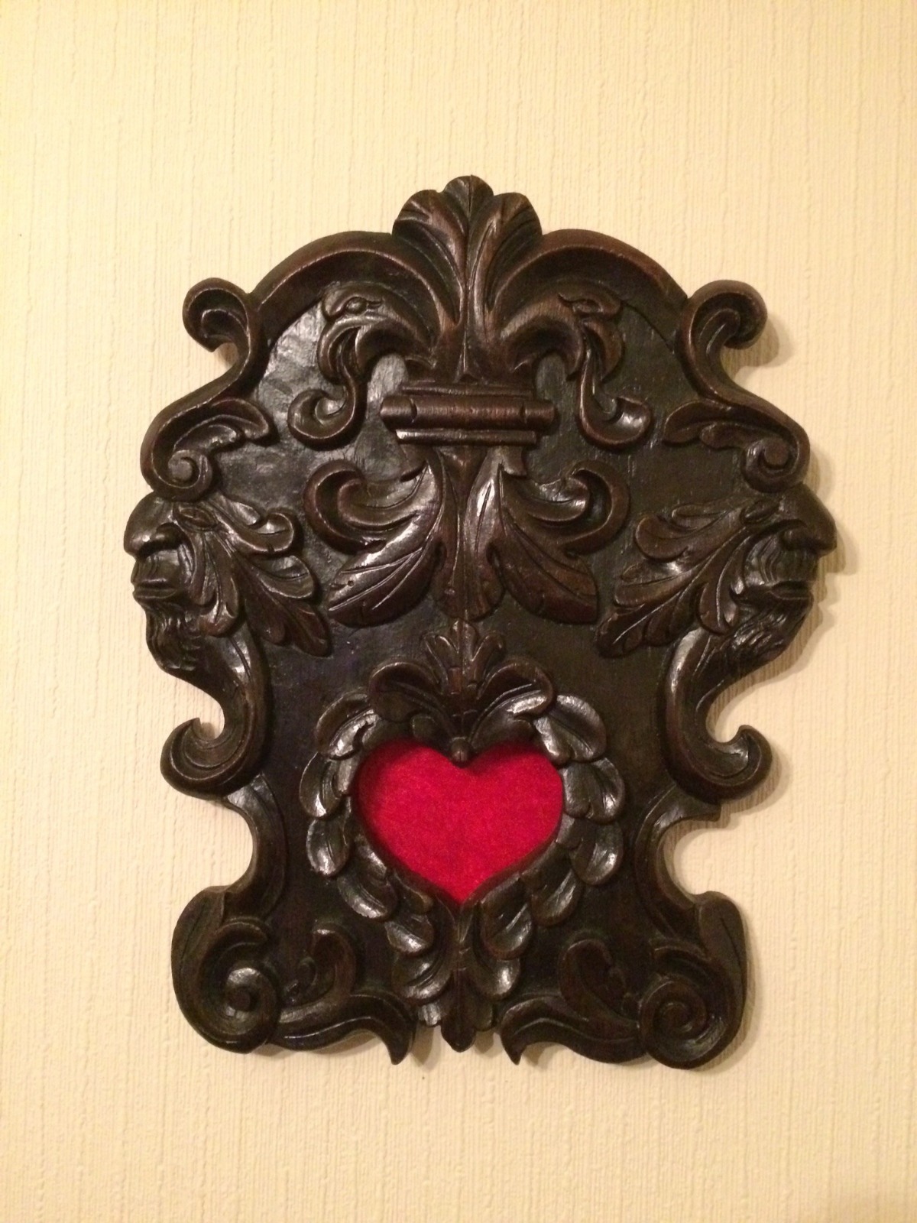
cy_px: 612
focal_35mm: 29
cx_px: 458
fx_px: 1024
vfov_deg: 61.7
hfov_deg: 48.2
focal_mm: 4.15
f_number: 2.2
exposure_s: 1/17
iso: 640
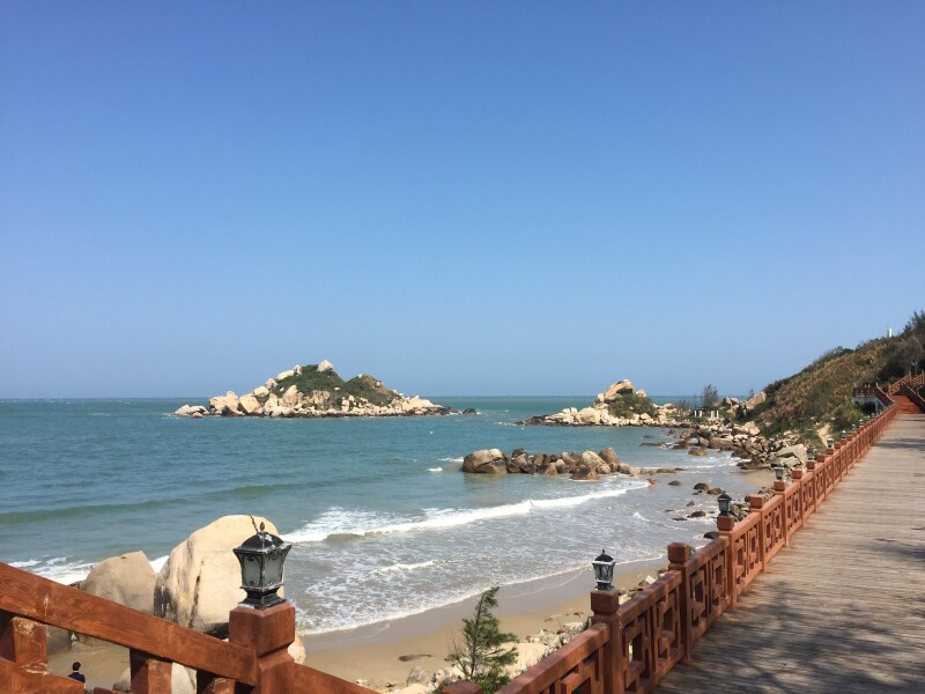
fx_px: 775
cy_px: 347
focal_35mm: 29
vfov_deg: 48.2
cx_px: 462
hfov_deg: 61.7
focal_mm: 4.15
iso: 32
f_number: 2.2
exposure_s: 1/2198
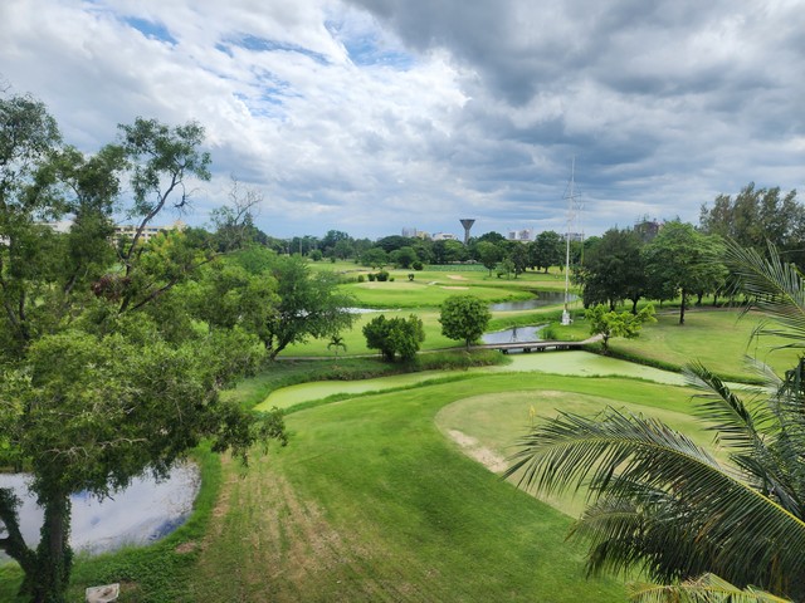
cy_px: 302
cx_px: 402
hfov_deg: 73.9
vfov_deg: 58.9
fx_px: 535
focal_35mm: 23
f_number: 1.8
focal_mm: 6.4
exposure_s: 1/1151
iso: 12
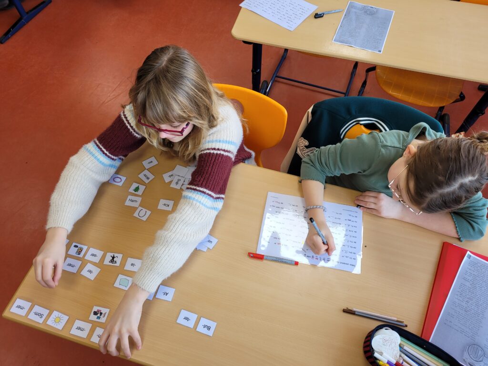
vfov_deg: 53.1
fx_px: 367
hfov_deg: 67.3
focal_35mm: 26
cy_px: 183
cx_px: 244
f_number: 1.8
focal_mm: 5.4
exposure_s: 1/100
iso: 80
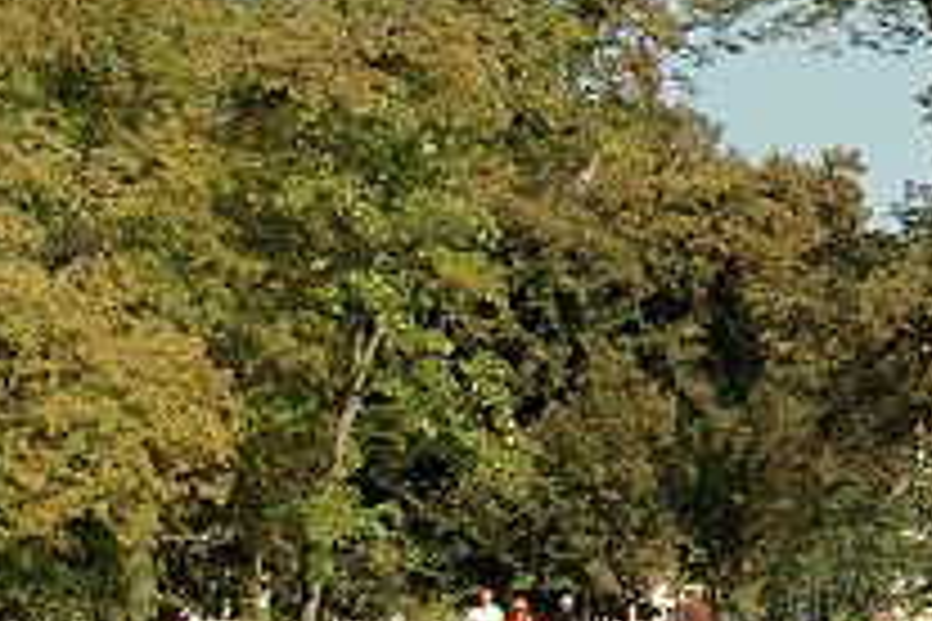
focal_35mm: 203
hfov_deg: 9.6
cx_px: 1702
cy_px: 50
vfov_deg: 6.8
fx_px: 5253
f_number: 11
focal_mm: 35
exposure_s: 1/200
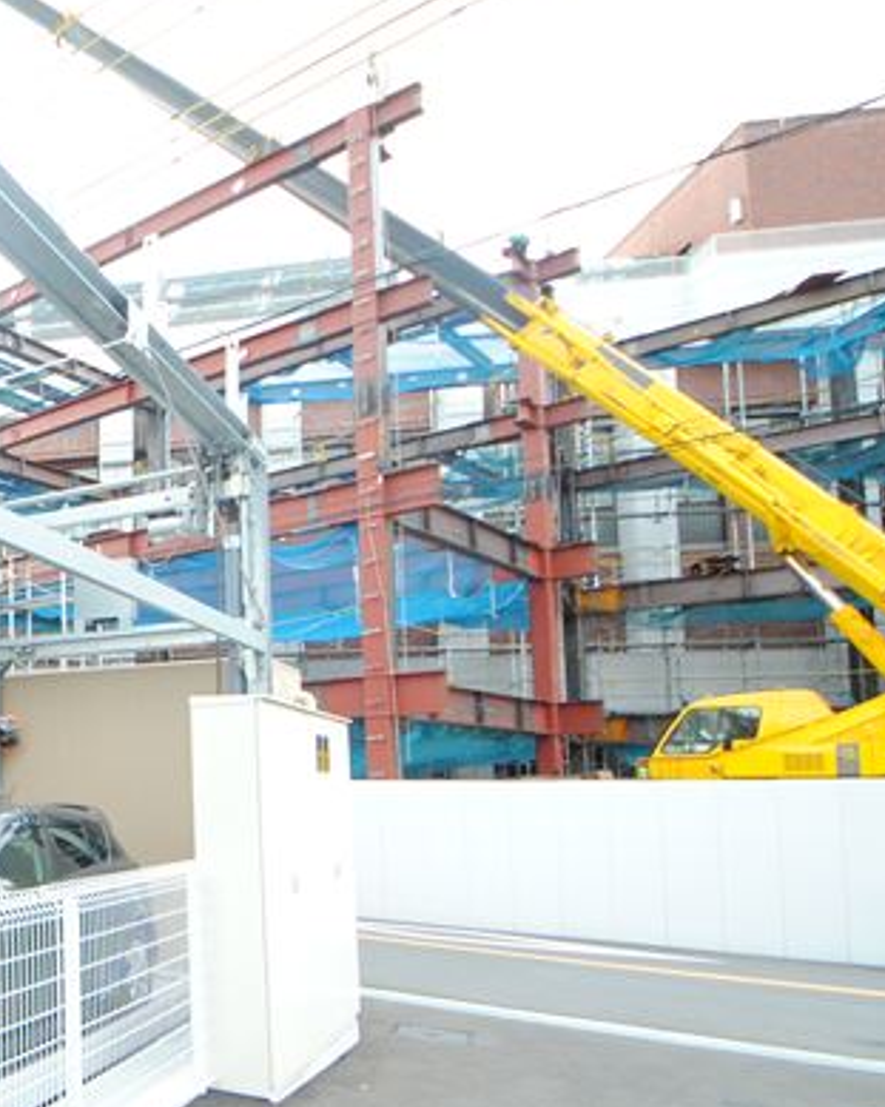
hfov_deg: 36.0
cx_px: -228
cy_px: 730
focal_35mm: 29
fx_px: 950
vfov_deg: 59.2
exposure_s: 1/80
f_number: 4.5
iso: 800
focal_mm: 8
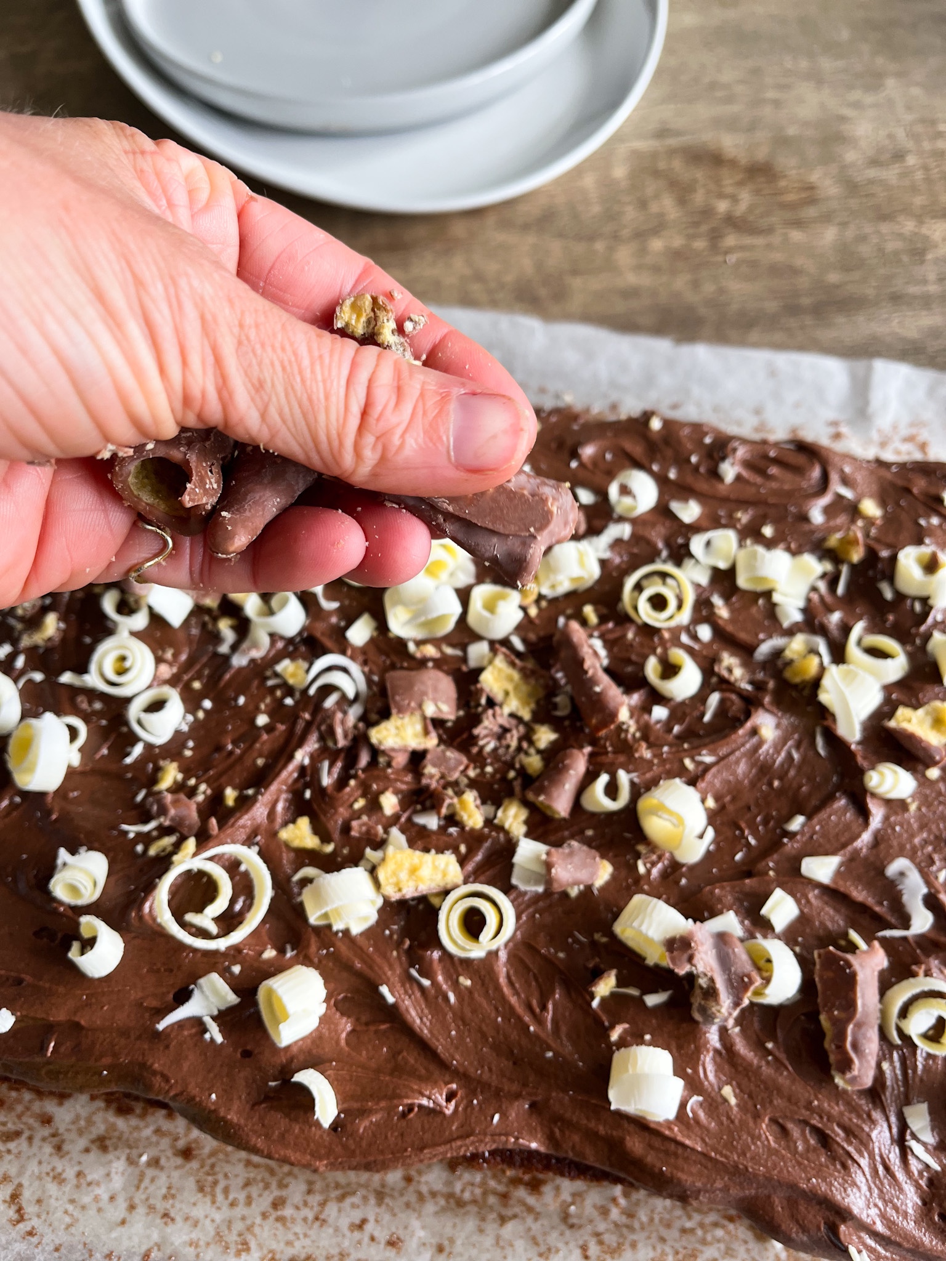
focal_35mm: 26
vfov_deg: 67.3
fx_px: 947
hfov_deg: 53.1
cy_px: 630
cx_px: 473
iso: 80
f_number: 1.6
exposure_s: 1/120
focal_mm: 5.1
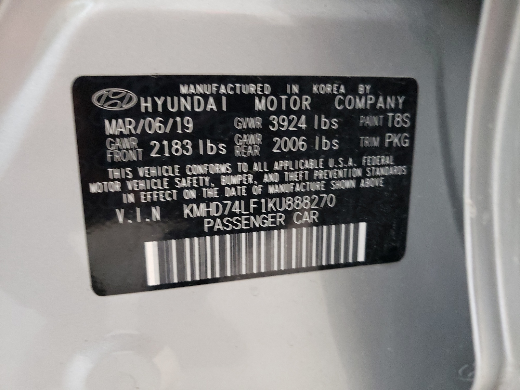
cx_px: 260
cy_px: 195
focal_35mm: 26
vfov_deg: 53.1
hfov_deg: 67.3
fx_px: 391
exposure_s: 1/30
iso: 473
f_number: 1.5
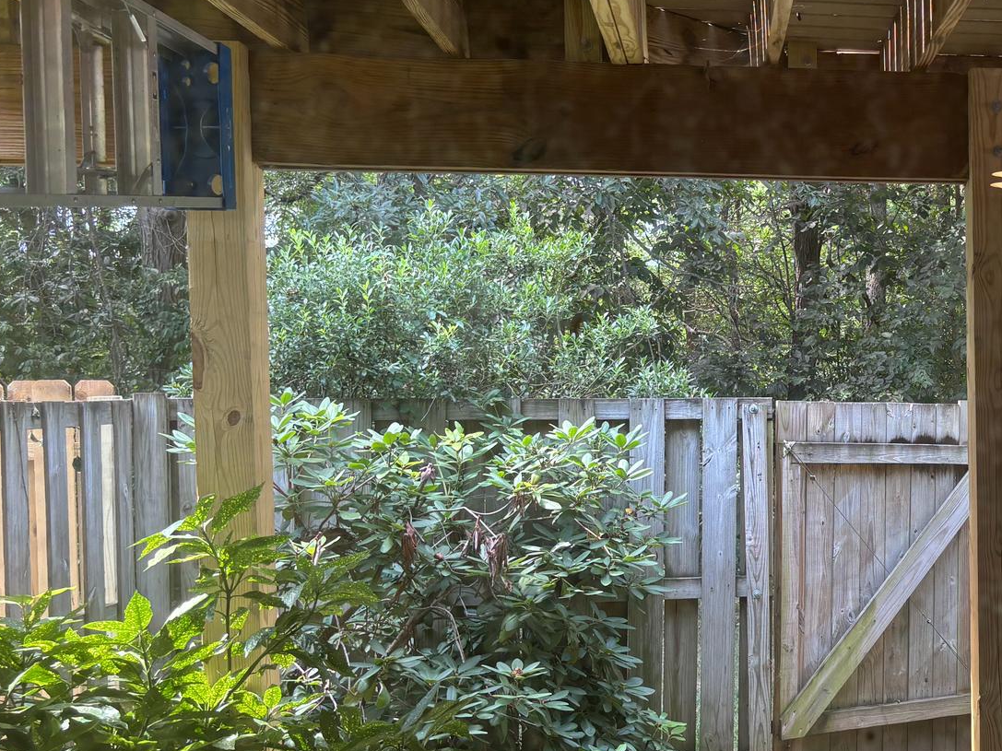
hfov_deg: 36.2
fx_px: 1418
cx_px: 930
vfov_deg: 29.6
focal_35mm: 49
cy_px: 462
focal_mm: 5.96
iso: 40
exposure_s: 1/120
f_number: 1.6
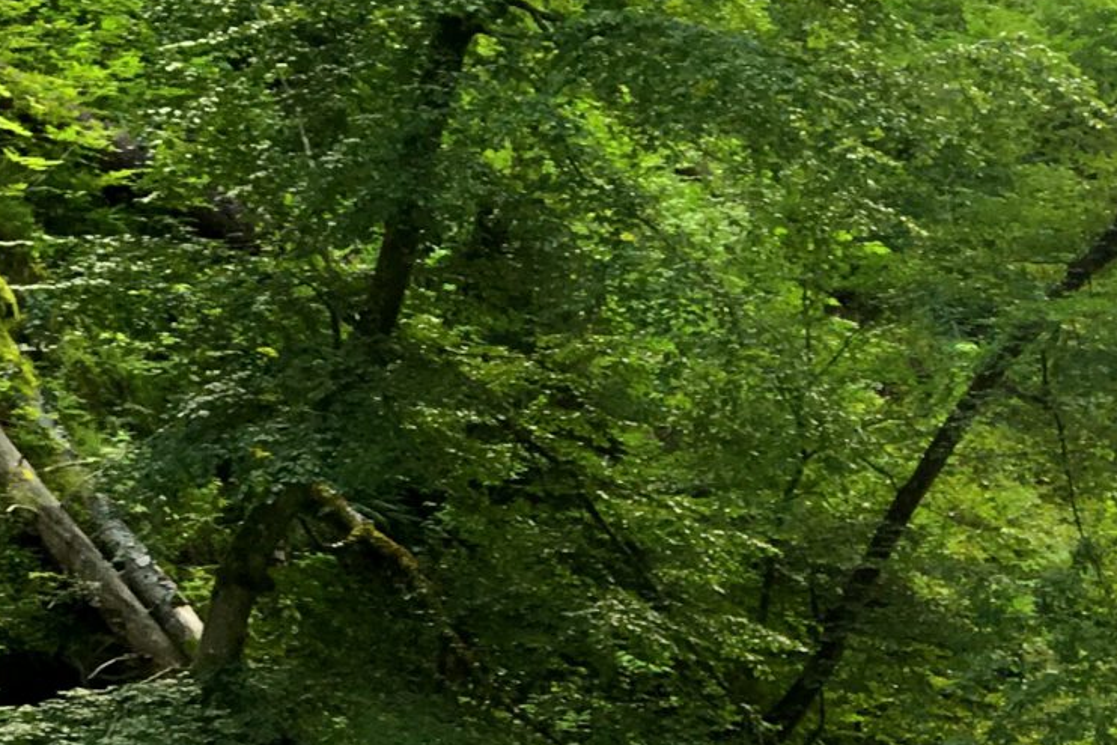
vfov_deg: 12.3
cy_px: 1258
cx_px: 1117
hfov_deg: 19.1
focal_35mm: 104
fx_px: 3227
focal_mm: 4.15
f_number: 2.2
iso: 32
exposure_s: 1/100
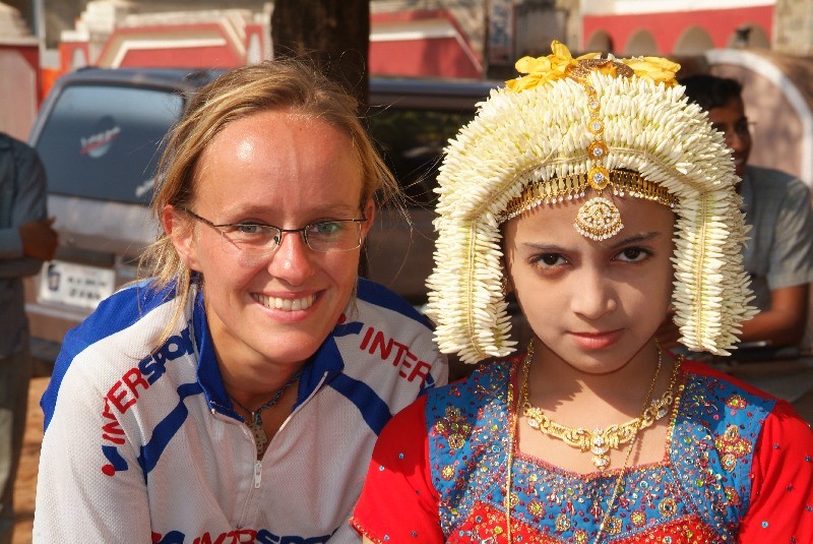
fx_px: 2215
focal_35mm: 98
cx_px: 406
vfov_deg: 14.0
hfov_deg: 20.8
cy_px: 272
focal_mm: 65
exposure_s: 1/125
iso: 160
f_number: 11
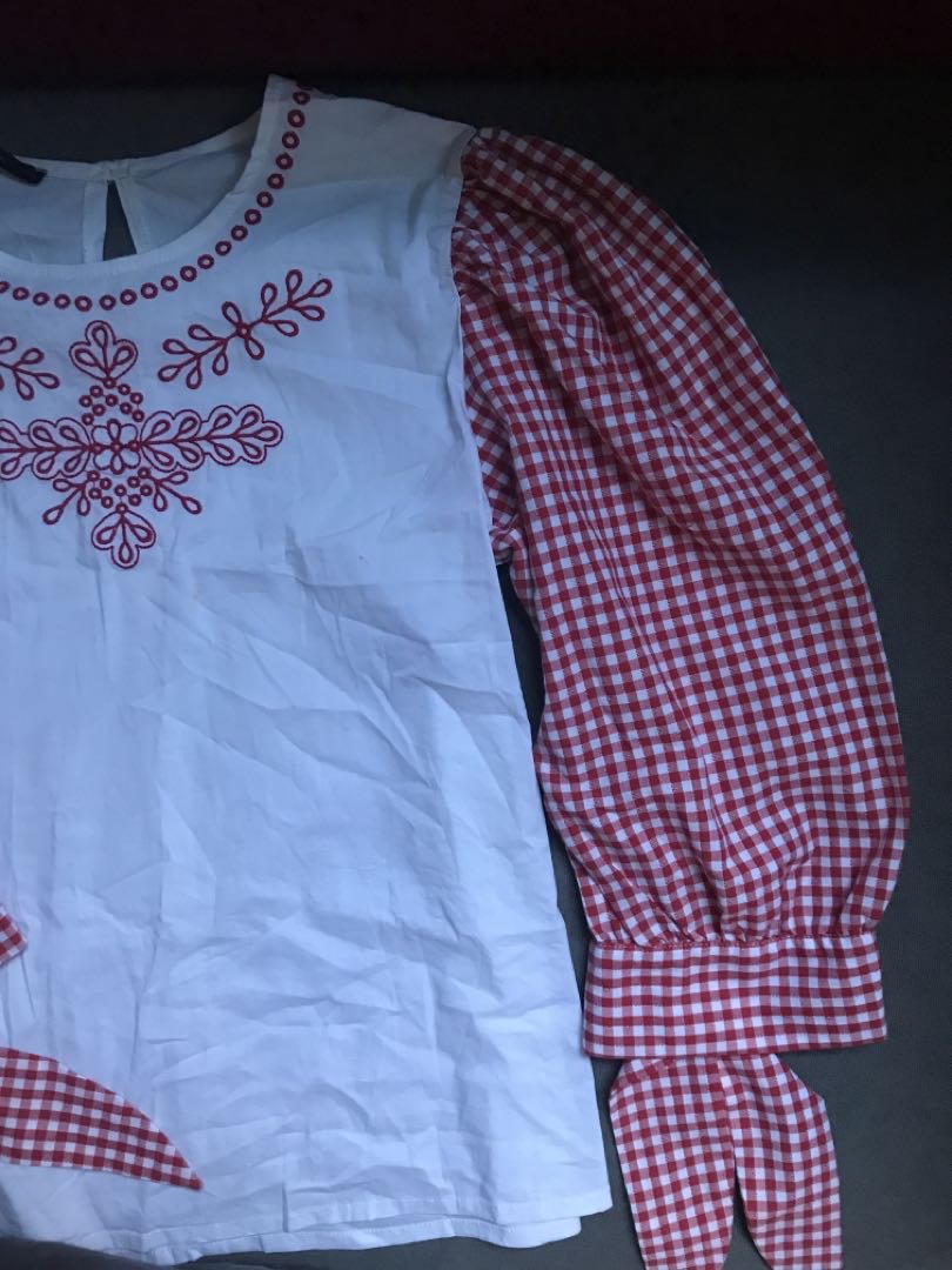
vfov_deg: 63.4
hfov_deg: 49.7
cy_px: 635
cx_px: 476
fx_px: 1027
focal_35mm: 28
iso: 100
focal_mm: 3.99
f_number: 1.8
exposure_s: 1/17
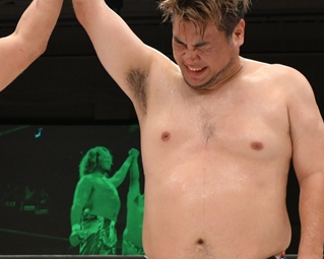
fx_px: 1016
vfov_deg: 14.3
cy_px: 257
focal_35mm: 106
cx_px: 76
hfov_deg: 18.0
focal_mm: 30
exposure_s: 1/1250
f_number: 5
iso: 3200
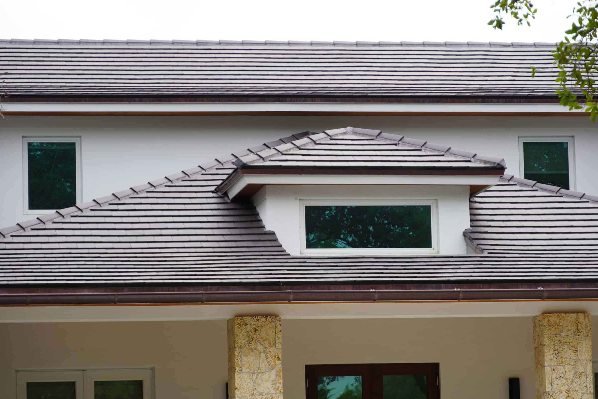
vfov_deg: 9.7
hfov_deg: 14.6
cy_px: 208
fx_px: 2342
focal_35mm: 141
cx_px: 295
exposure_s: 1/200
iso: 100
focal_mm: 88
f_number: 5.6
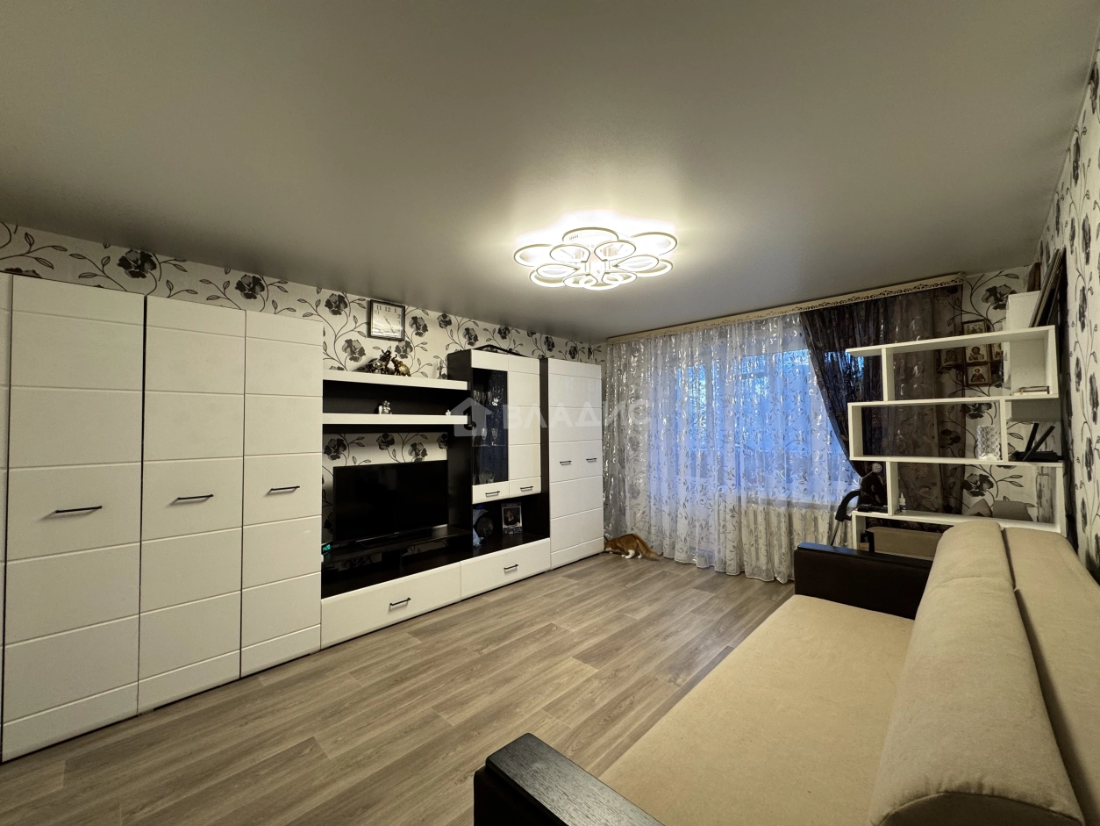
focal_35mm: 14
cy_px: 413
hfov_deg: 102.1
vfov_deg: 85.7
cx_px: 550
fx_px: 445
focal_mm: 2.22
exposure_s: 1/100
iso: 160
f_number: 2.2
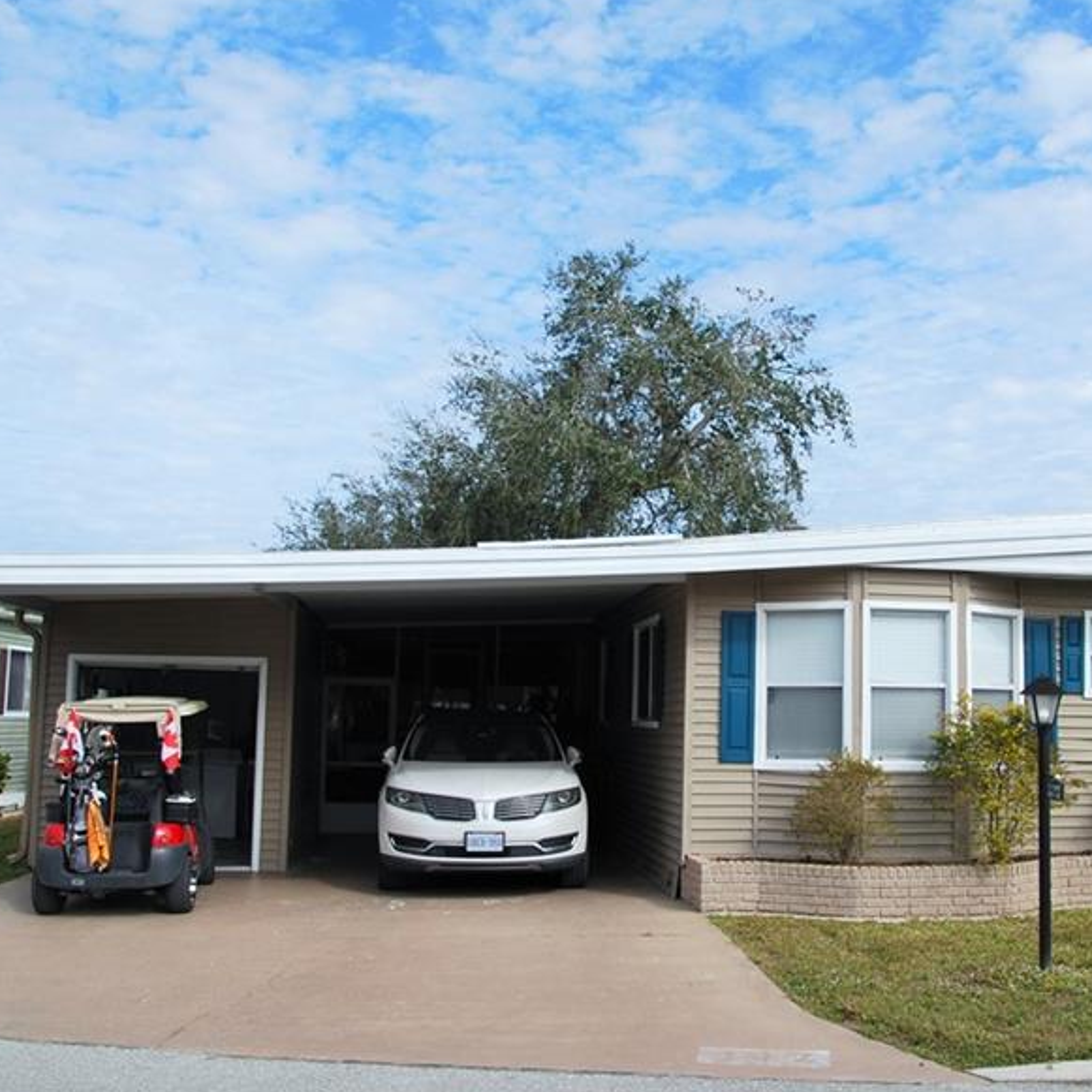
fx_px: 1285
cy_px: 532
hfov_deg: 45.8
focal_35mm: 36
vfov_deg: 46.0
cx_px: 662
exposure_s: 1/250
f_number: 8
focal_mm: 16
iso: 100
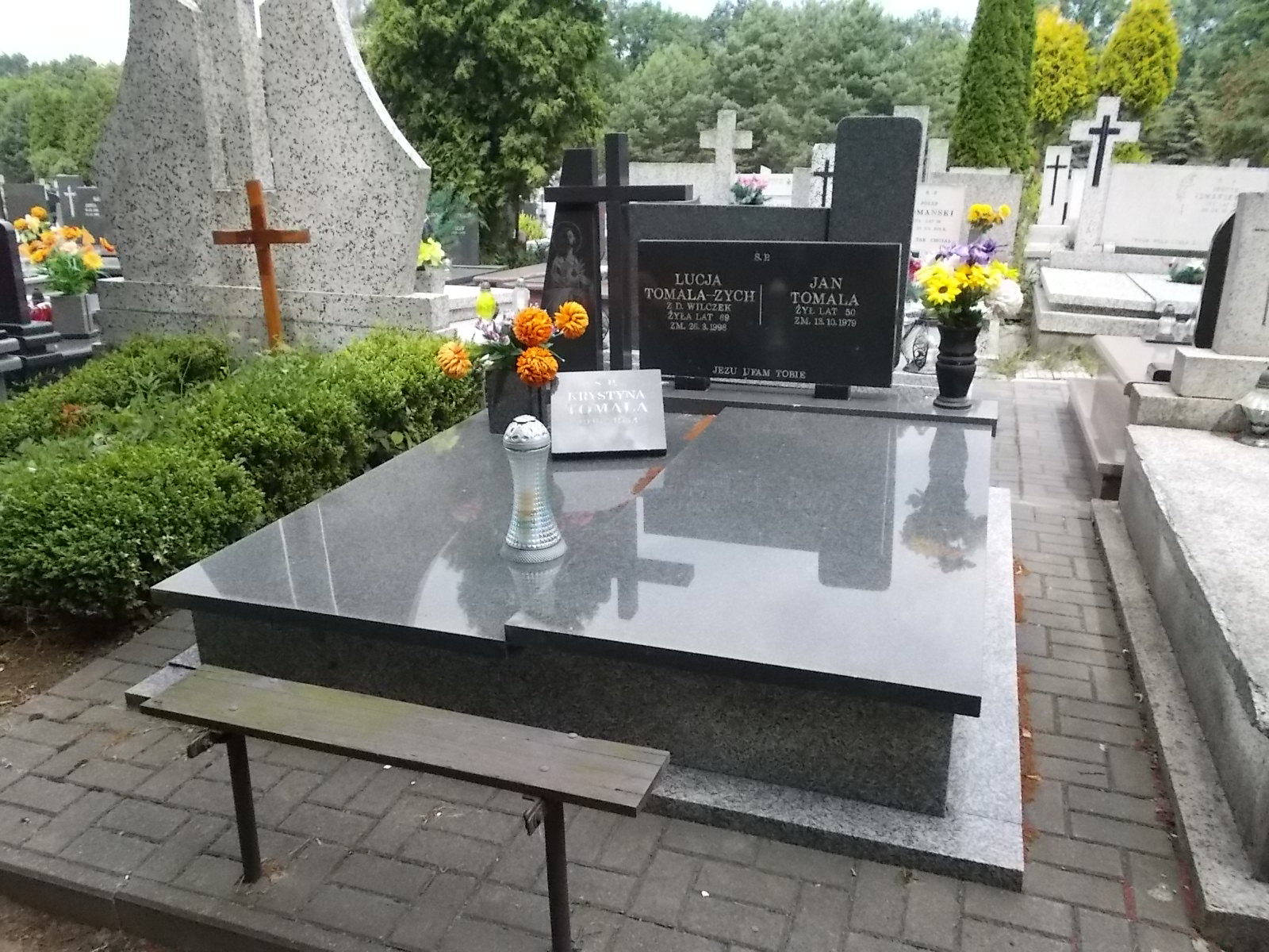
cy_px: 476
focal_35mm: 26
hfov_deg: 67.3
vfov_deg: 53.1
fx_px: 953
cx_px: 634
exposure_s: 1/250
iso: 400
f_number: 8
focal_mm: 4.6
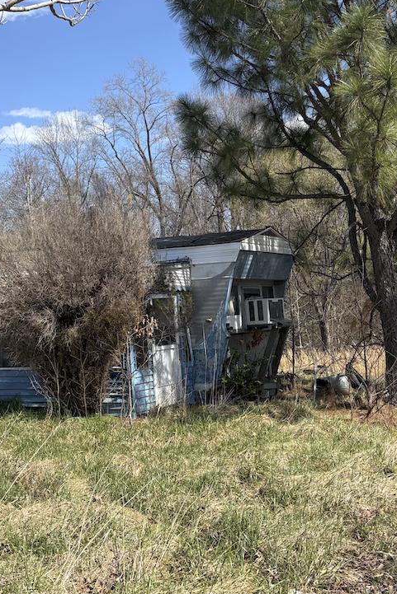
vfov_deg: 41.0
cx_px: 205
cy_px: 247
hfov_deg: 28.1
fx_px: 794
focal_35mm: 48
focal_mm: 5.96
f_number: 1.6
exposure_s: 1/2451
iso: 50
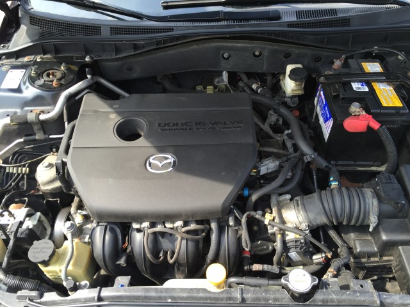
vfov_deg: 48.2
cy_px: 154
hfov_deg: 61.7
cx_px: 205
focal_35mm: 29
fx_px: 343
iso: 32
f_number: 2.2
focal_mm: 4.15
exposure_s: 1/176
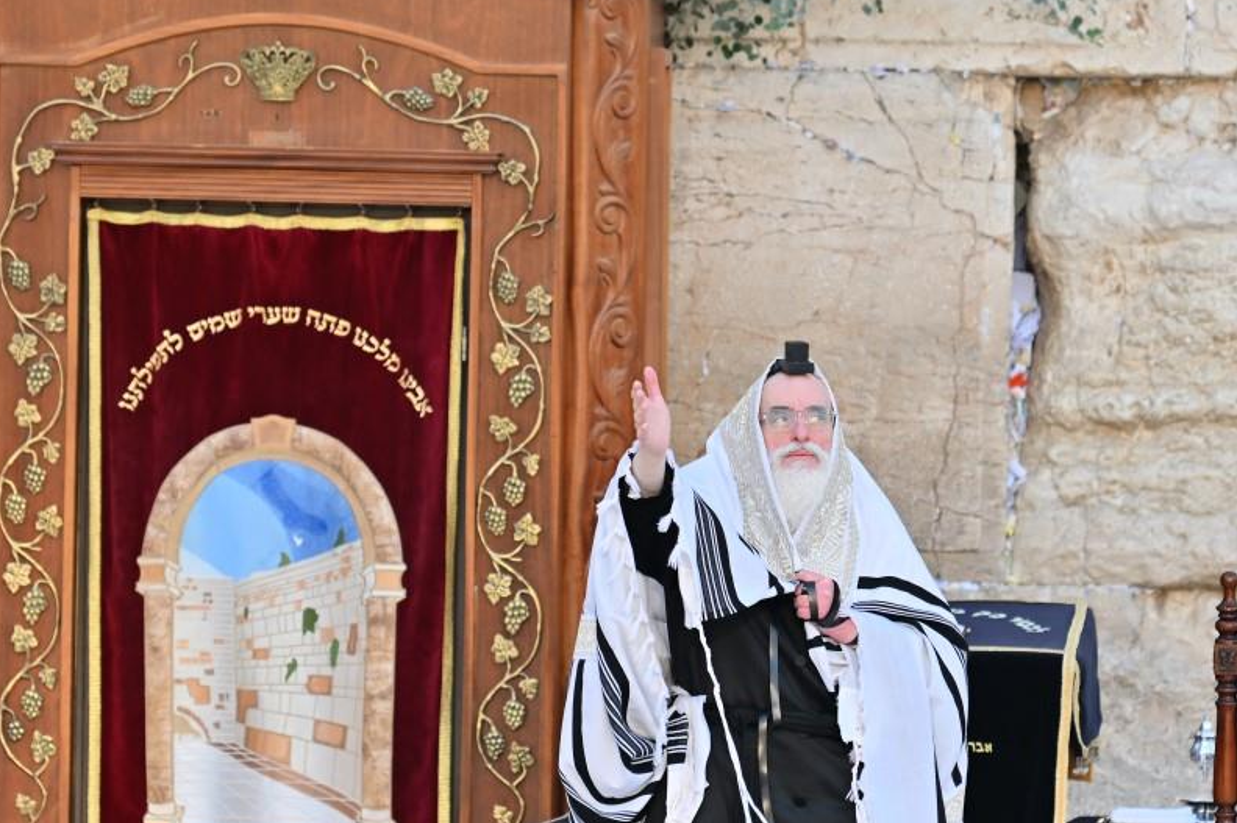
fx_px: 13323
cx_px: 764
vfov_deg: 3.5
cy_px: 493
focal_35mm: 388
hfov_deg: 5.3
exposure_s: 1/320
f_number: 2.8
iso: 64
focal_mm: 200
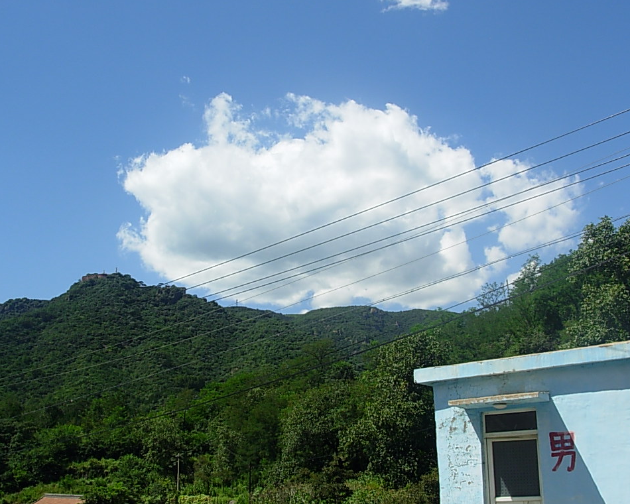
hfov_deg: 45.8
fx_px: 746
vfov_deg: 37.3
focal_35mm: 40
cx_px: 305
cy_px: 252
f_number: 4.9
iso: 50
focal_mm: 6.3
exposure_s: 1/470
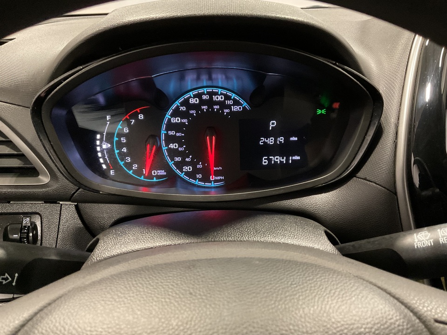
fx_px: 374
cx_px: 224
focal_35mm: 29
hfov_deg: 61.7
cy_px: 168
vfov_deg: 48.2
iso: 250
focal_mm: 3
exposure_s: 1/30
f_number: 1.8
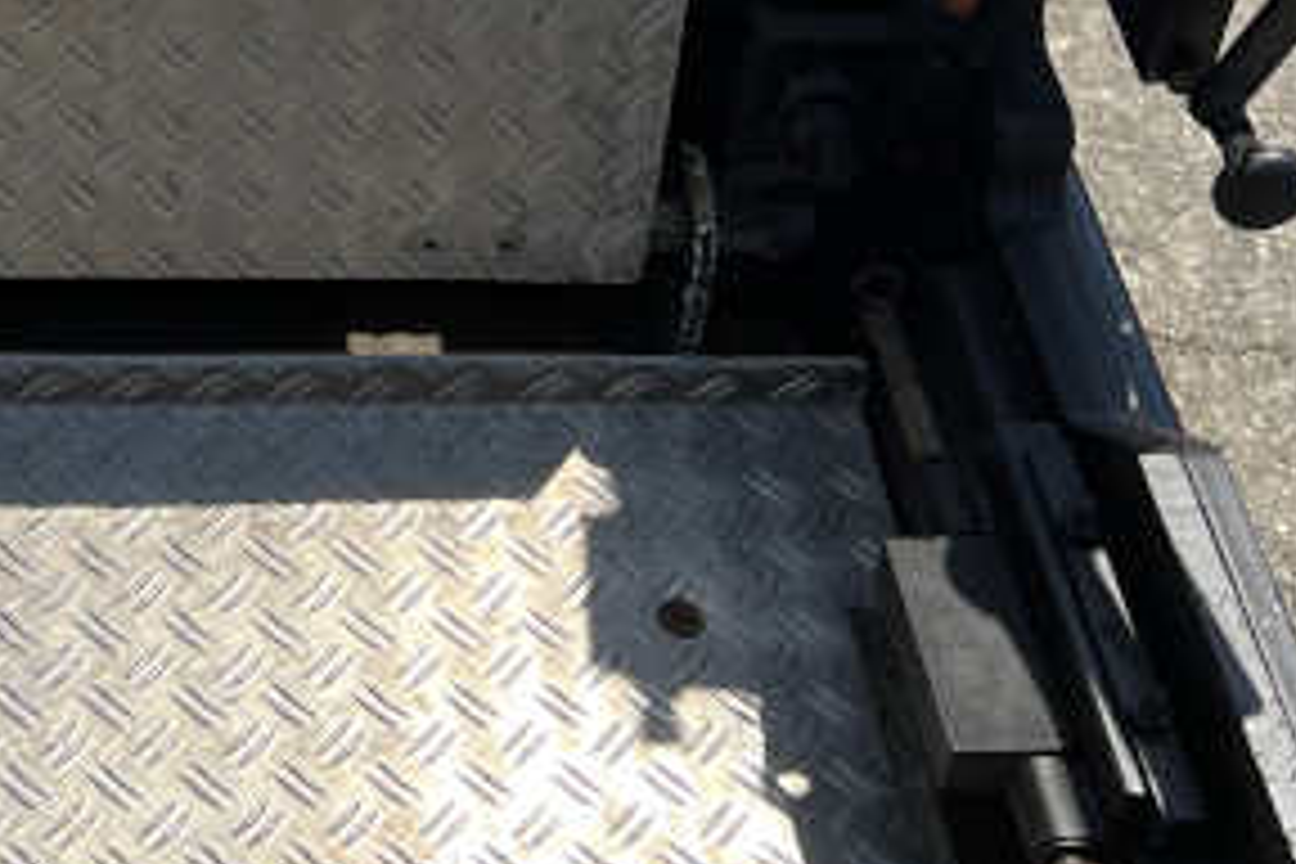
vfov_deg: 13.6
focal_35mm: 94
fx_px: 3384
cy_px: -477
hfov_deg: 20.6
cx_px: -140
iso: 50
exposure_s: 1/4831
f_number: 1.5
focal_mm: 5.7
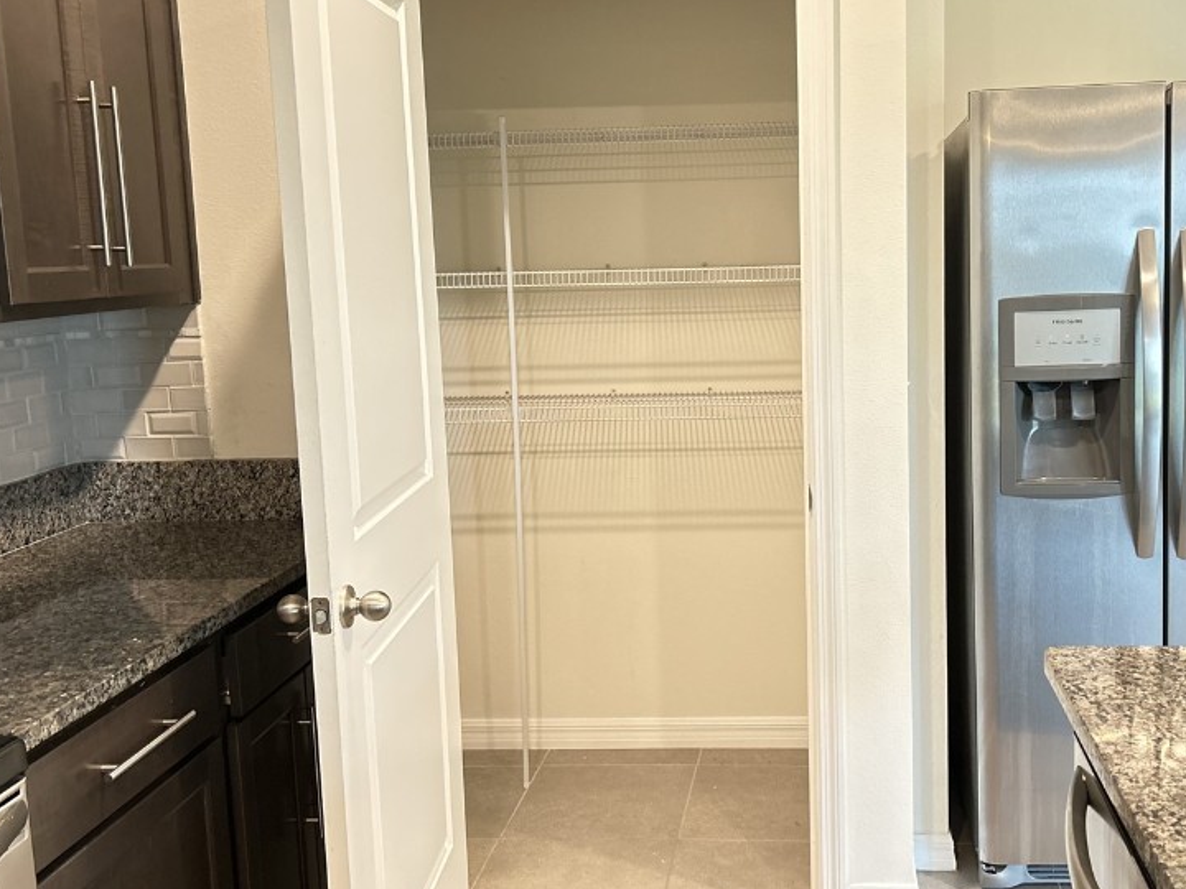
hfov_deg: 49.6
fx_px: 1268
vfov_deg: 38.6
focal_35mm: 37
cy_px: 407
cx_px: 745
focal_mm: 5.7
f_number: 1.5
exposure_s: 1/60
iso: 320
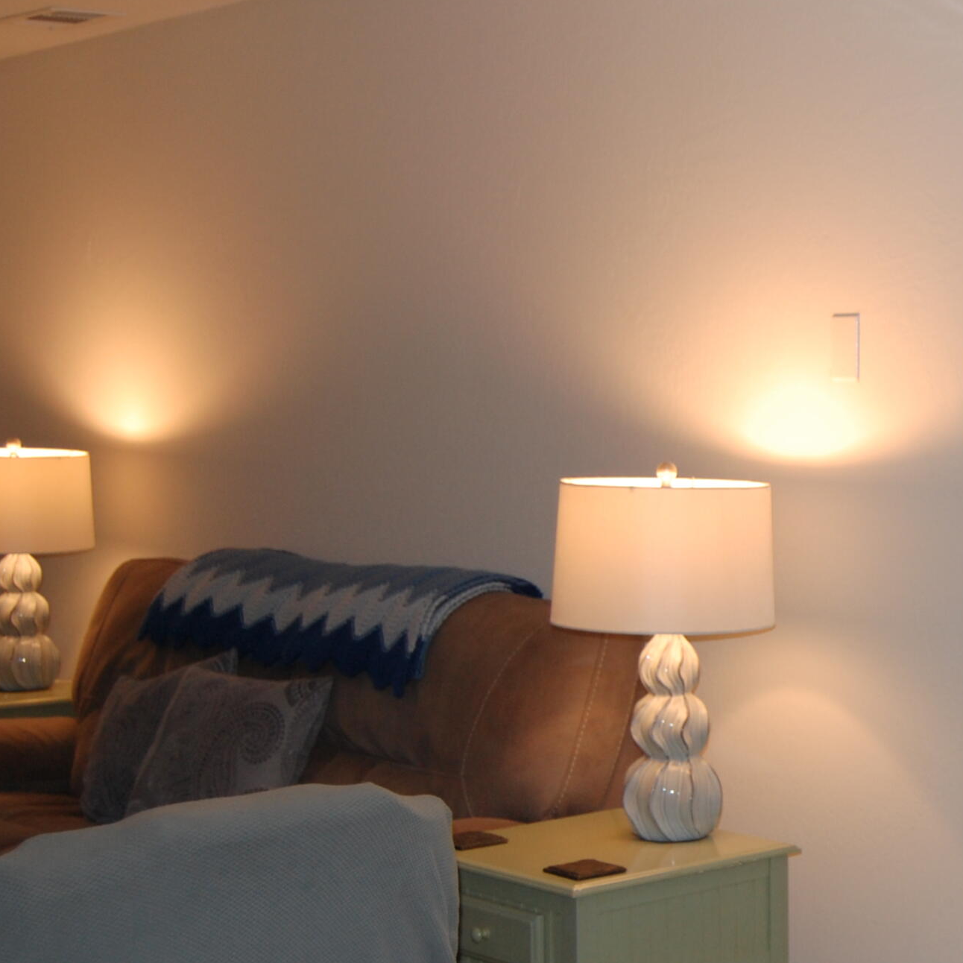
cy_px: 554
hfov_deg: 22.9
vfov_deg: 24.3
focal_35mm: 71
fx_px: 2235
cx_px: 1066
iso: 400
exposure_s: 1/60
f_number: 4
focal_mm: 24
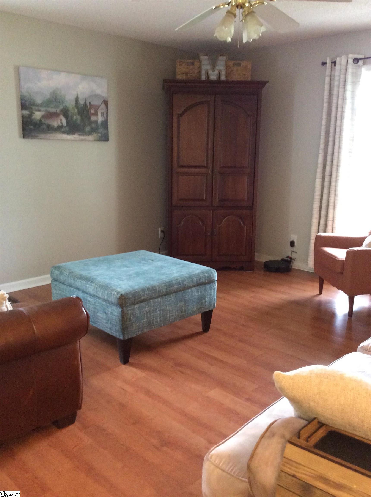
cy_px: 248
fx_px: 473
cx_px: 186
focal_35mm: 33
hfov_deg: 42.8
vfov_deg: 55.4
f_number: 2.4
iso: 320
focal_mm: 3.3
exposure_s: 1/15
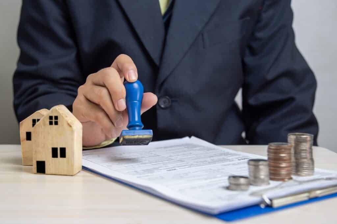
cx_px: 168
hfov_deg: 41.1
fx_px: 449
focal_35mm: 48
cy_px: 112
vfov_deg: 28.1
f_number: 4
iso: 200
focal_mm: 48
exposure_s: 1/80
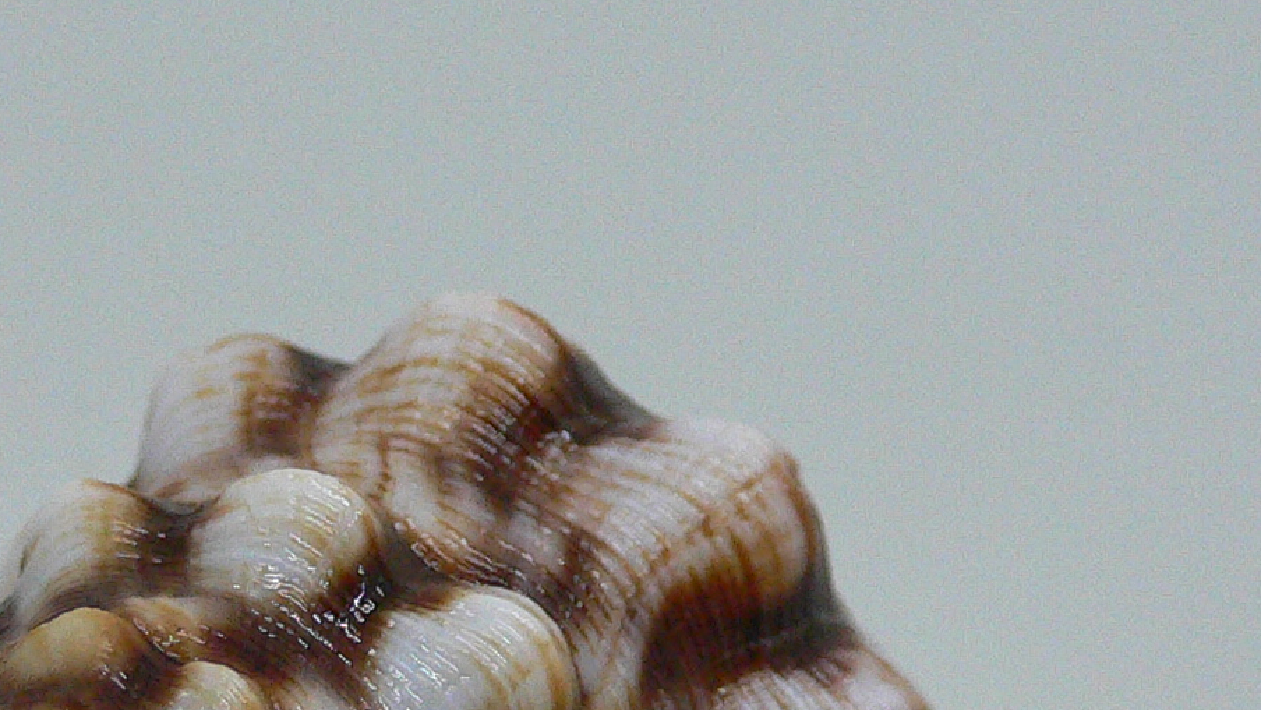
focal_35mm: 85
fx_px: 2843
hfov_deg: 24.9
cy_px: 767
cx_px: 409
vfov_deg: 14.0
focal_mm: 4.6
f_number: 2.8
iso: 200
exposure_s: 1/60
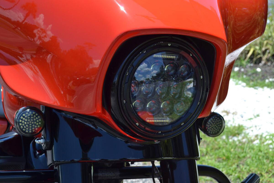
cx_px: 137
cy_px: 92
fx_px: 434
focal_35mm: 57
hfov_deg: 35.1
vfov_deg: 23.8
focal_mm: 38
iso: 100
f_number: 7.1
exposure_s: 1/200
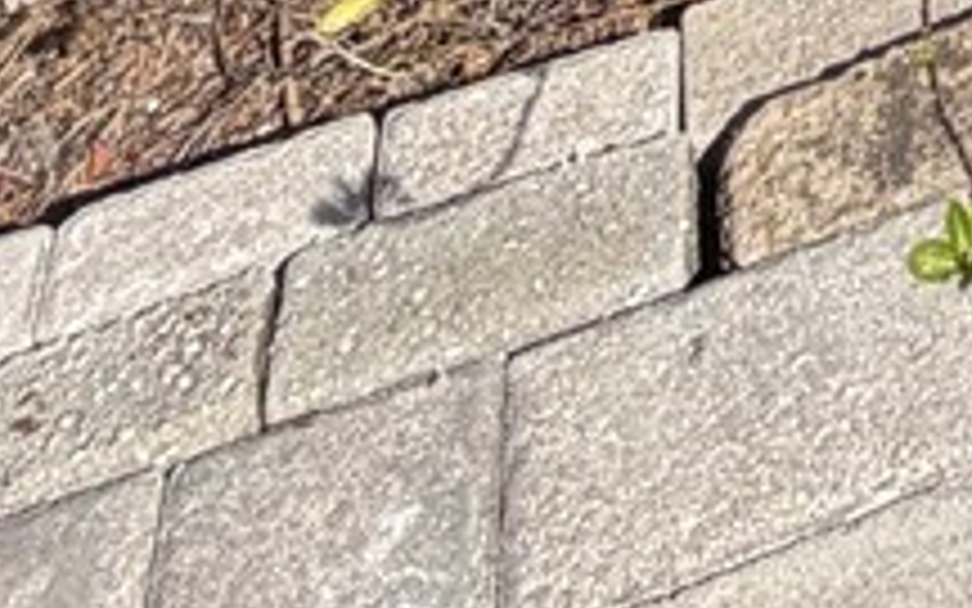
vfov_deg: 8.3
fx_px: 2914
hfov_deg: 15.2
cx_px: 1958
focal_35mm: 110
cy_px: -1648
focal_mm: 2.22
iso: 20
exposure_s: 1/985
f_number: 2.2
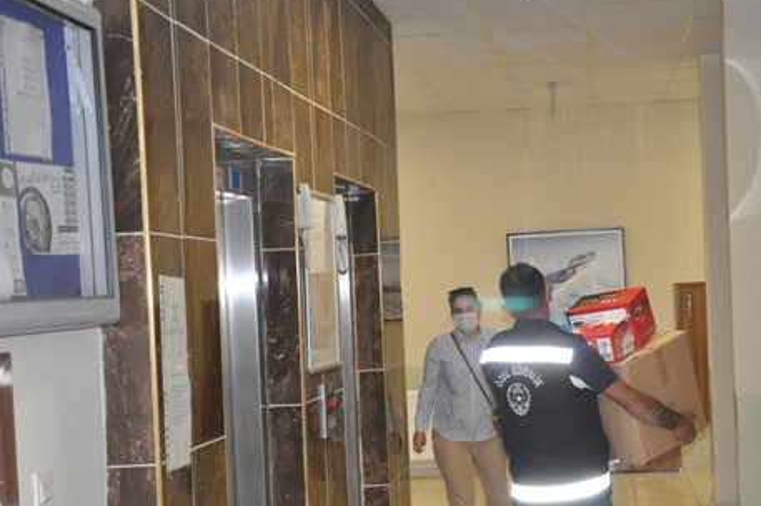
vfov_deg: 21.2
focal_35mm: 64
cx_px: 515
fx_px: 1352
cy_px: 321
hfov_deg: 31.2
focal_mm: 30
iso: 1600
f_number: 5
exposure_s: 1/60
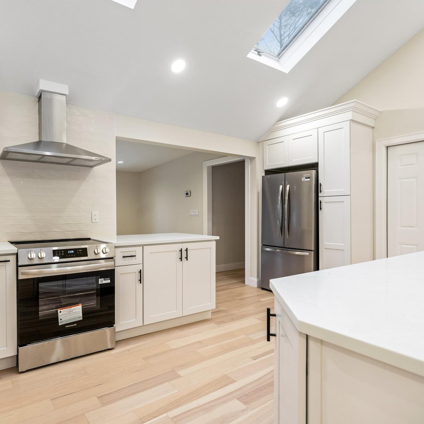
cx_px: 163
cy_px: 217
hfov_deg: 71.1
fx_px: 291
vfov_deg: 72.1
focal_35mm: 21
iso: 500
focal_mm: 16
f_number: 5.6
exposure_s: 1/10
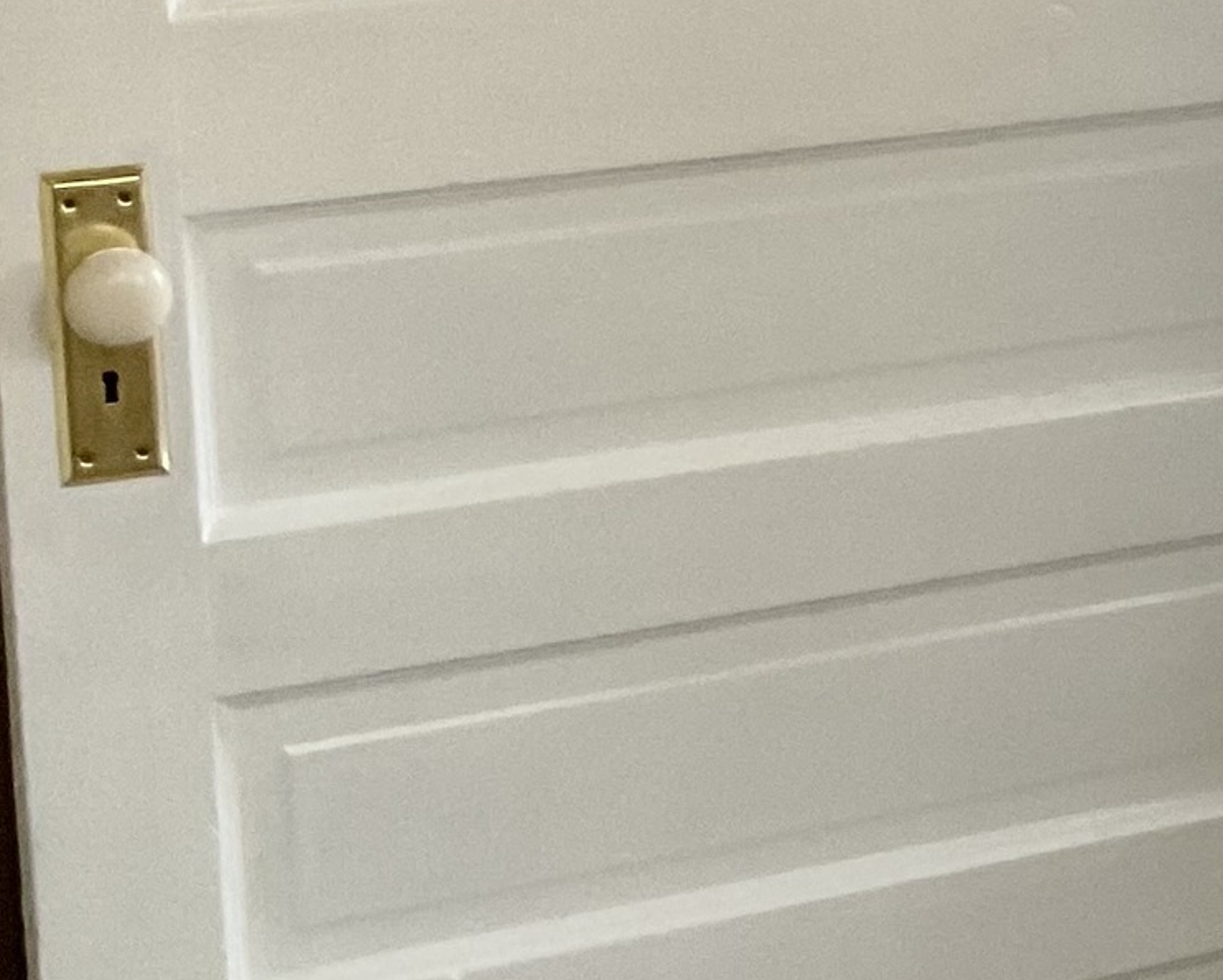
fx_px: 4237
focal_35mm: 117
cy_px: 15
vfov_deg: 13.0
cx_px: 1773
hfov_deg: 15.3
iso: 250
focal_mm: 3
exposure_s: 1/40
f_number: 1.8
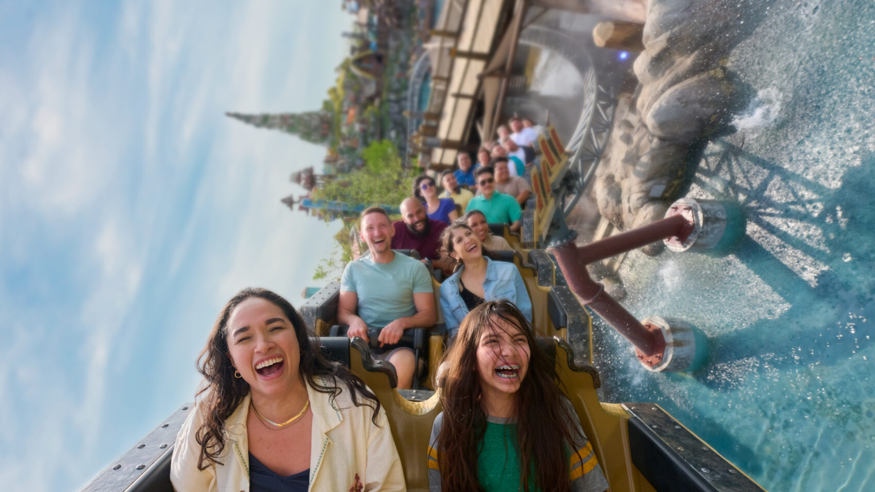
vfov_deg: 57.9
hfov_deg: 89.5
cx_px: 413
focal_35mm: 19
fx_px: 441
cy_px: 297
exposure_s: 1/1600
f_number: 8
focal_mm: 15
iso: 800
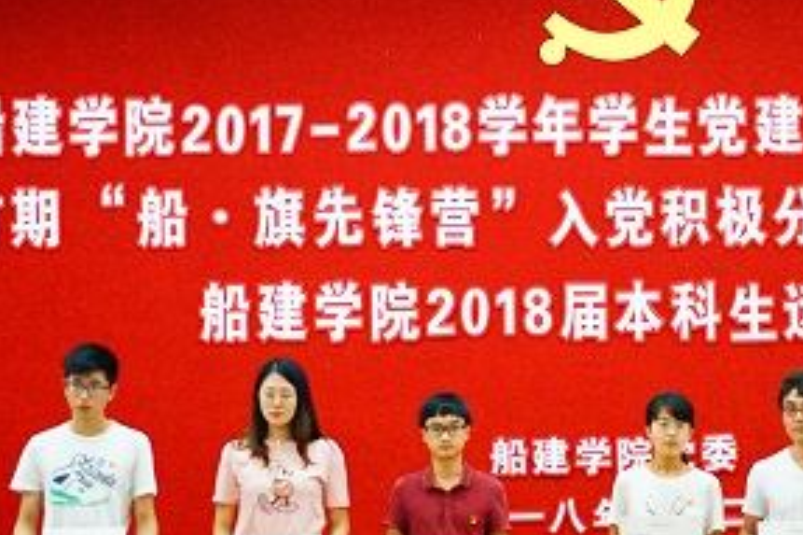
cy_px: 179
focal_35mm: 178
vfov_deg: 7.7
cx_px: 546
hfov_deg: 11.5
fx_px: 3968
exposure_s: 1/1250
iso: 6400
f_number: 1.4
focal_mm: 85
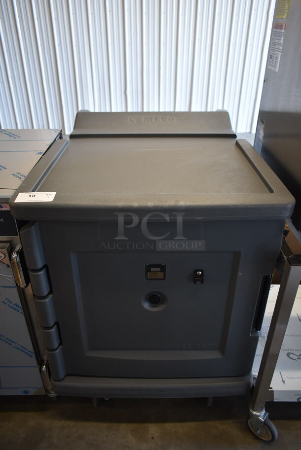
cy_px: 225
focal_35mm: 27
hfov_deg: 48.0
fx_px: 338
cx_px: 150
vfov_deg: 67.3
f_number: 3.5
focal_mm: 18
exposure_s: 1/30
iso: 320
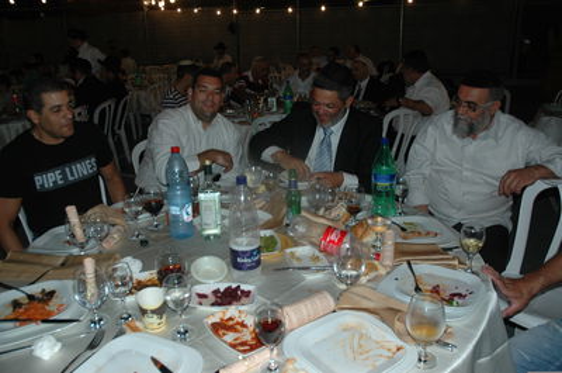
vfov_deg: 47.7
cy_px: 186
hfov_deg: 67.5
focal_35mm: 27
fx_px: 421
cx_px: 281
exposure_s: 1/125
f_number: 4.5
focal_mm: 18
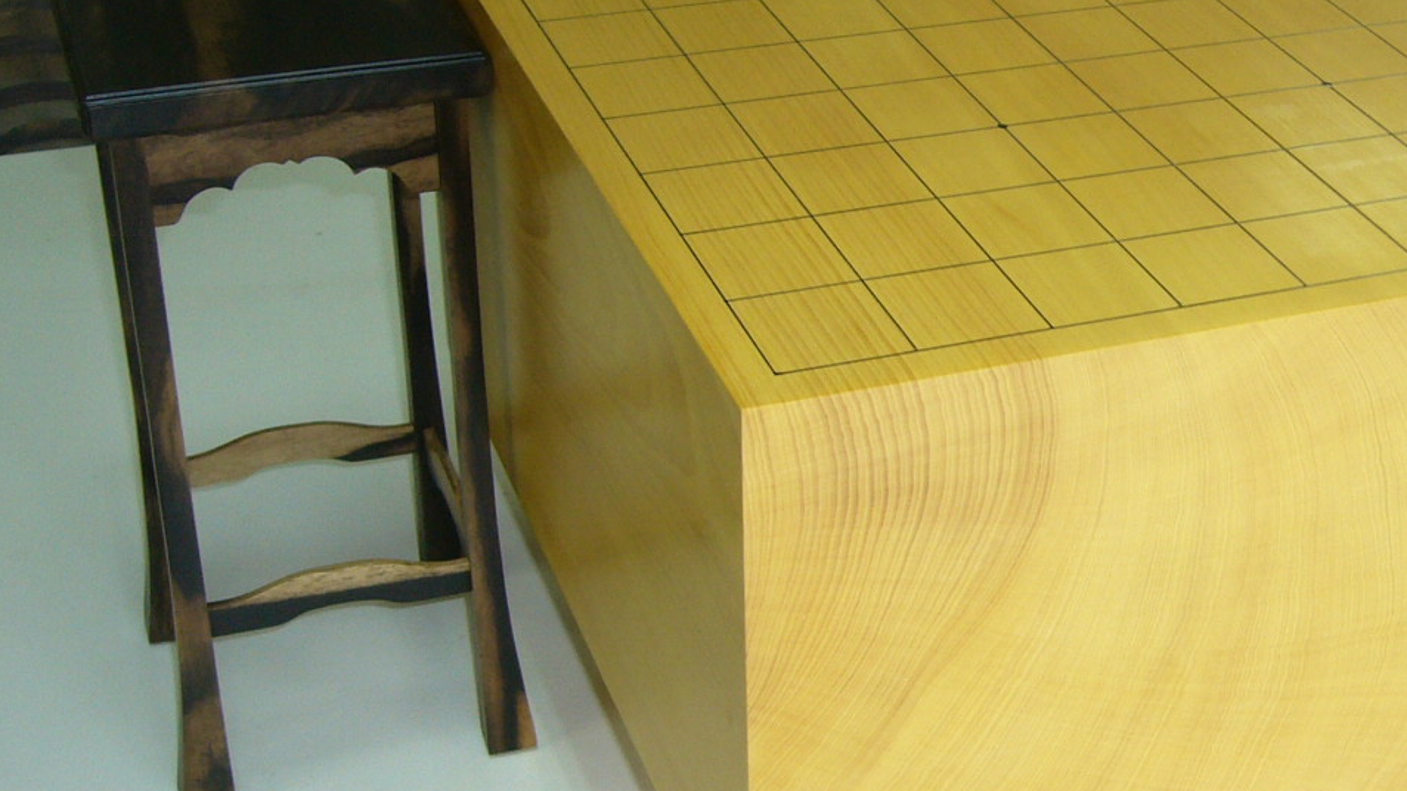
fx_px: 2388
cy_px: 376
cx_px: 1056
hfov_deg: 32.2
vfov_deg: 18.8
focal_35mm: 64
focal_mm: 5.8
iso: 100
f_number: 2.8
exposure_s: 1/30
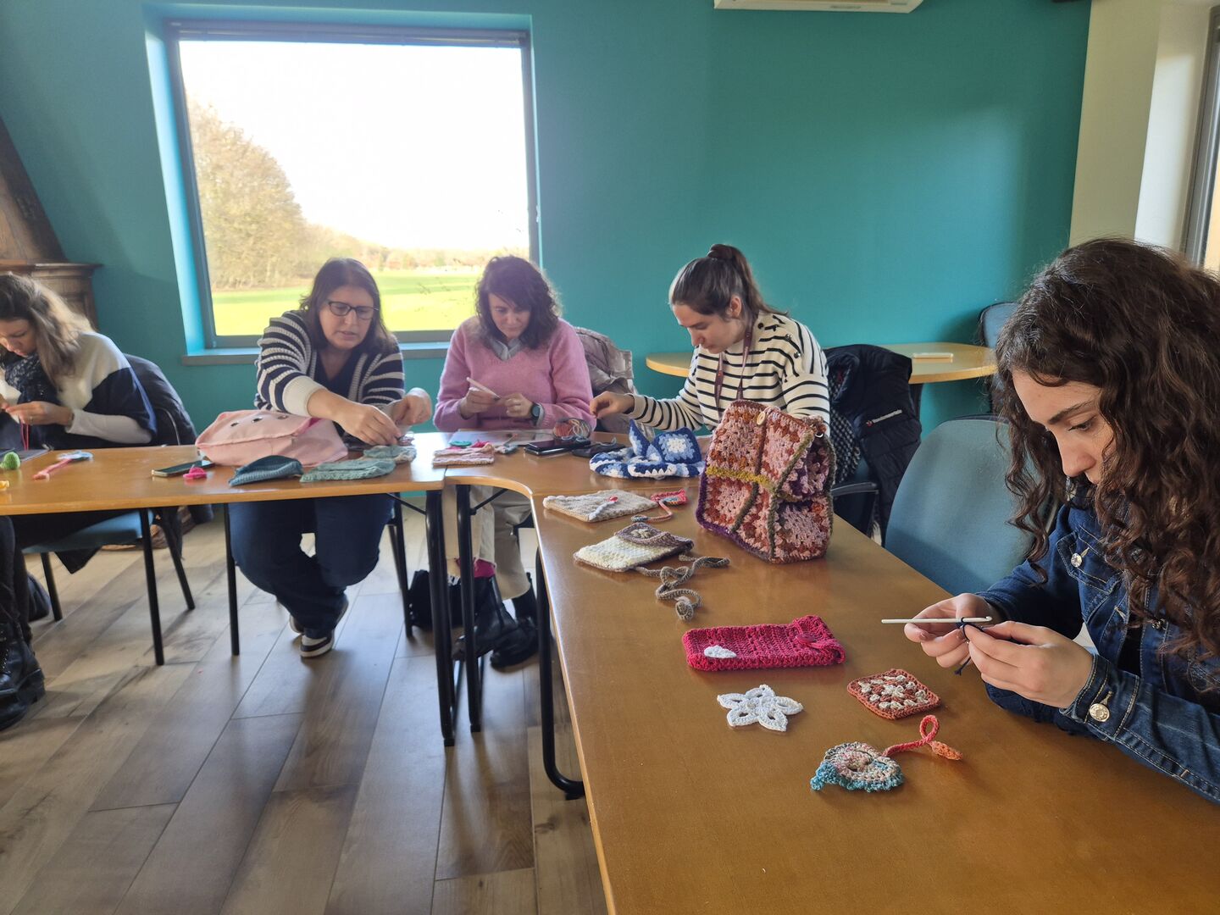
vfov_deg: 58.9
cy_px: 458
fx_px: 811
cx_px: 610
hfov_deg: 73.9
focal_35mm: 23
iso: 160
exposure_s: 1/100
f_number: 1.8
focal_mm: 5.4
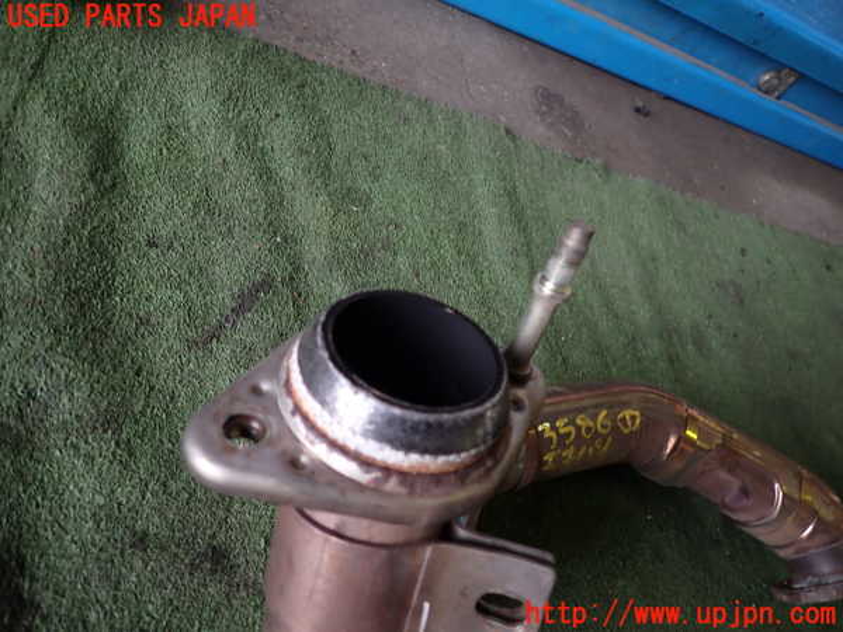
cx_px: 422
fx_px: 609
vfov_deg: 54.9
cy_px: 316
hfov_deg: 69.4
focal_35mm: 25
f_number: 2
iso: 125
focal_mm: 4.5
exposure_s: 1/60
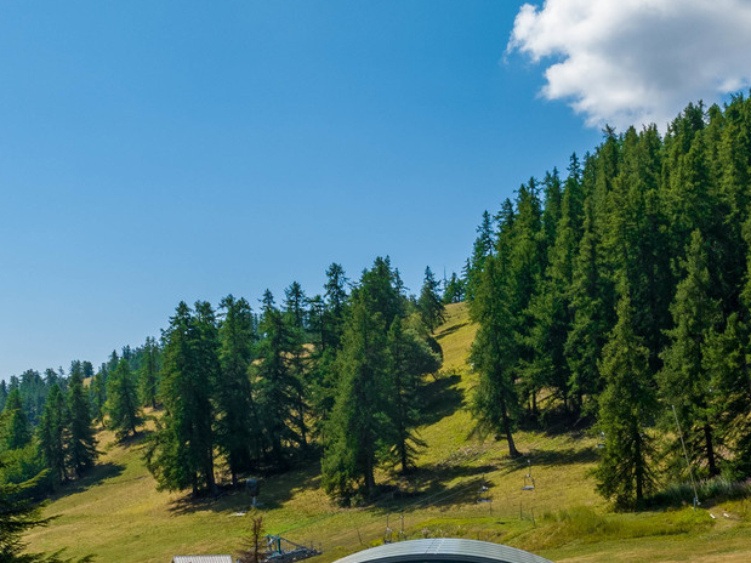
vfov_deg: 23.3
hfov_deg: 31.1
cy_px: 456
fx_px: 1345
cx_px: 434
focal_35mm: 62
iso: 100
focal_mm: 12.3
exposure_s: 1/240
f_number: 9
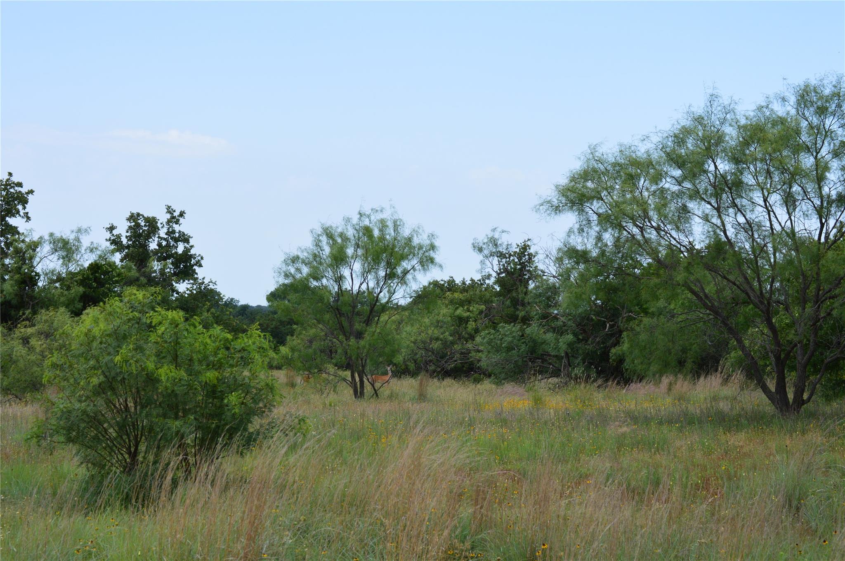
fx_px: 1934
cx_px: 422
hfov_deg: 24.6
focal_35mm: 82
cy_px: 280
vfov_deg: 16.5
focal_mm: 55
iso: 400
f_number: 10
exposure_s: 1/250
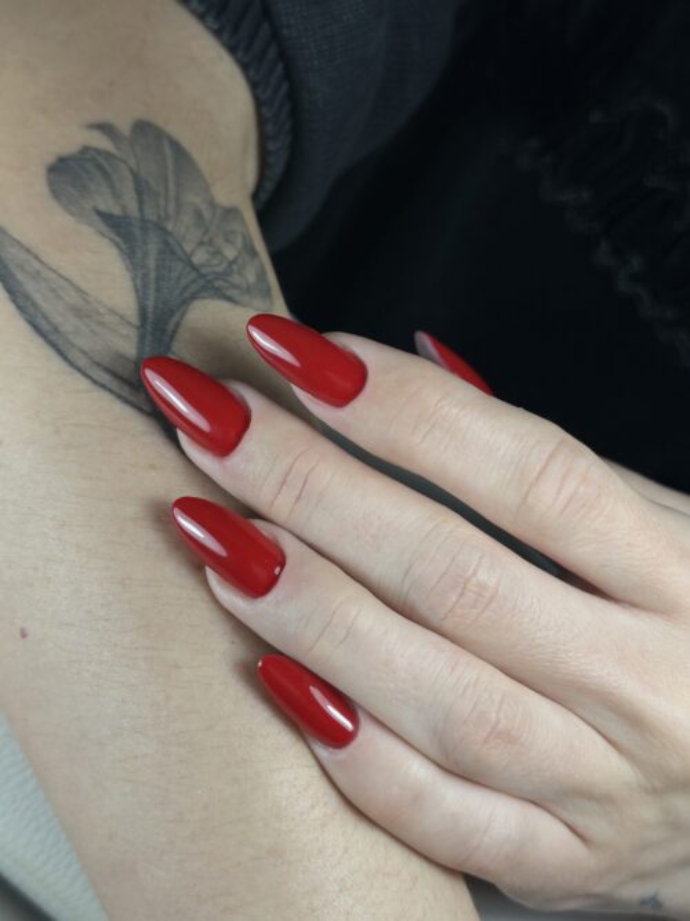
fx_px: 1276
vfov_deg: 39.7
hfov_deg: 30.3
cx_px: 345
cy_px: 460
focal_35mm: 48
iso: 80
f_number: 1.78
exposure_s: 1/895
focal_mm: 6.76
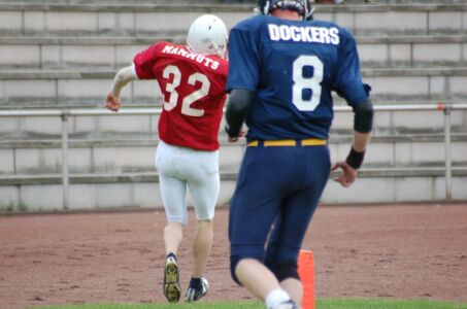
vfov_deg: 3.0
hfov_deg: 4.6
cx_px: 234
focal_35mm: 450
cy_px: 154
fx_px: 5825
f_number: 5.6
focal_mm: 300
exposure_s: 1/500
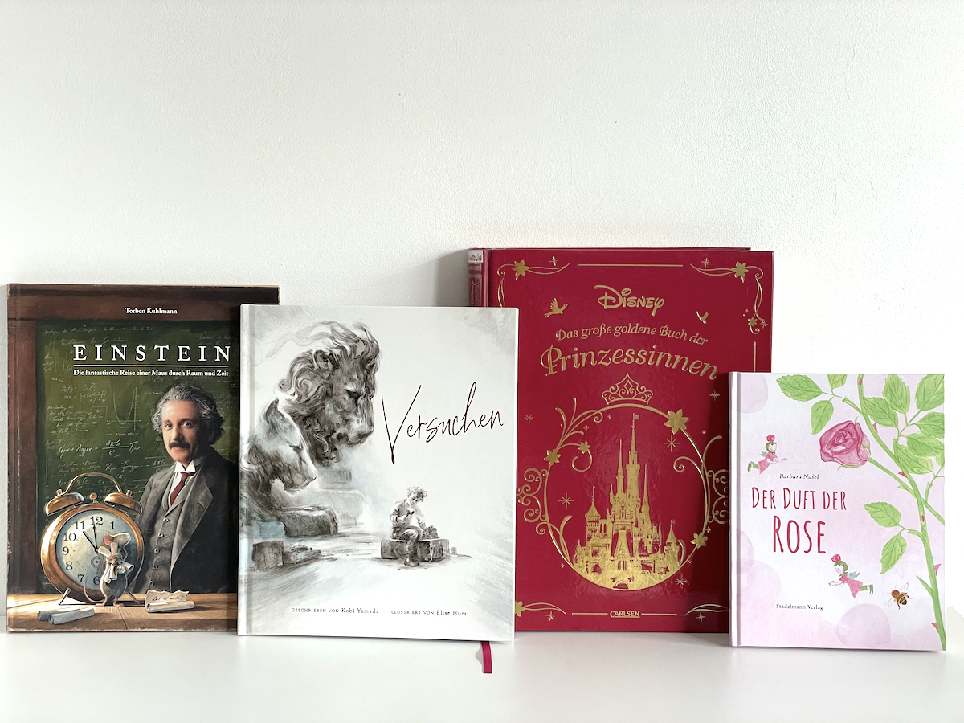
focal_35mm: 52
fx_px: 1448
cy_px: 362
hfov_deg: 36.8
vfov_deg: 28.0
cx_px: 482
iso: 200
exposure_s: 1/121
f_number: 2
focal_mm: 6
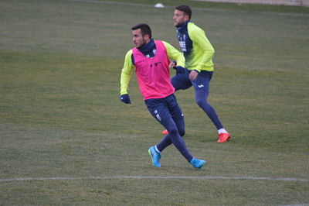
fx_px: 3859
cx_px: 154
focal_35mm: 450
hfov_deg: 4.6
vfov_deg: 3.0
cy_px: 103
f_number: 5.6
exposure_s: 1/500
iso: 800
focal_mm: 300
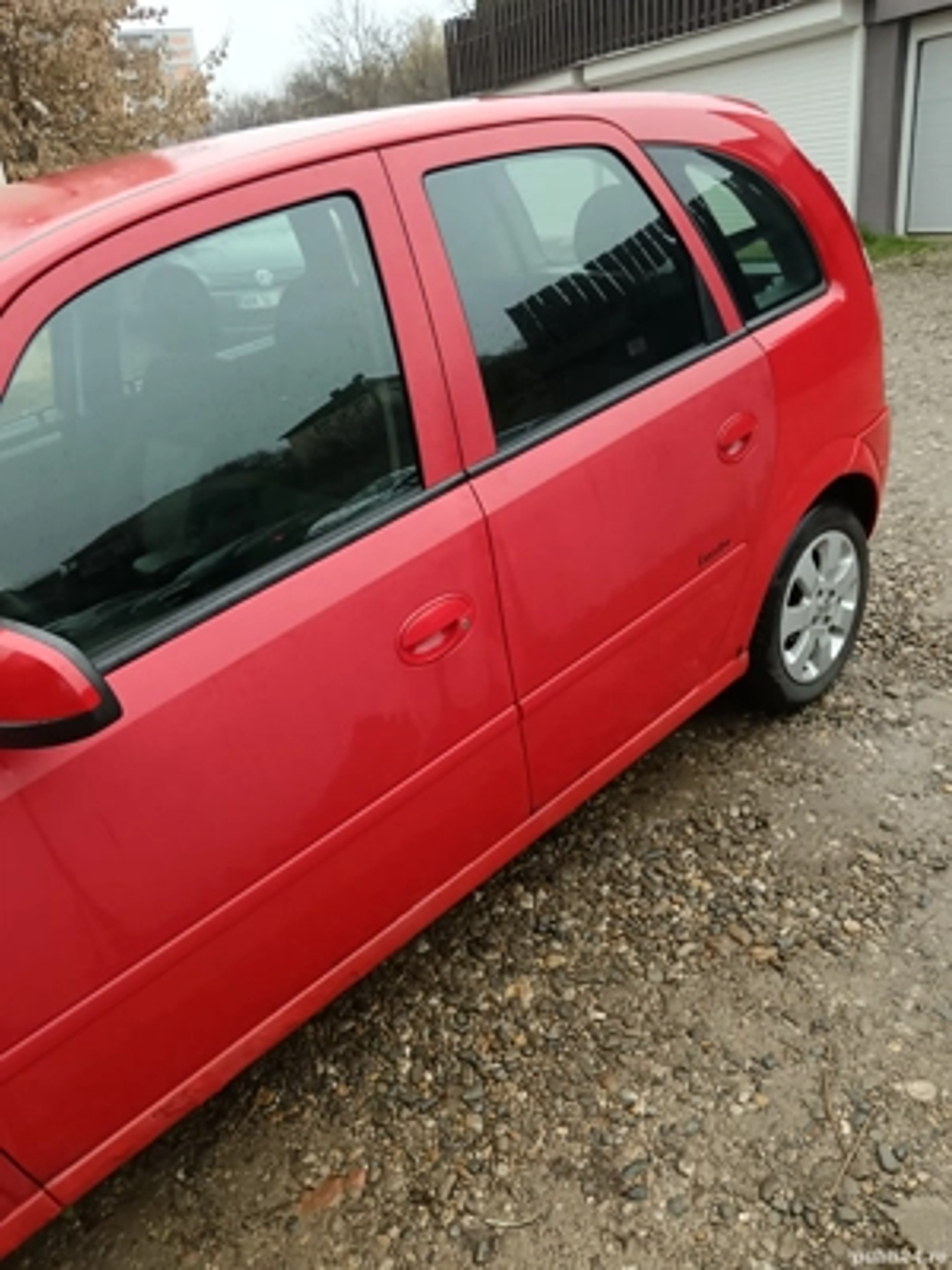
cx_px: 476
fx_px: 990
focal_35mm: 27
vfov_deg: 65.3
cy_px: 635
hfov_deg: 51.4
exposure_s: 1/100
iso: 461
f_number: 1.9
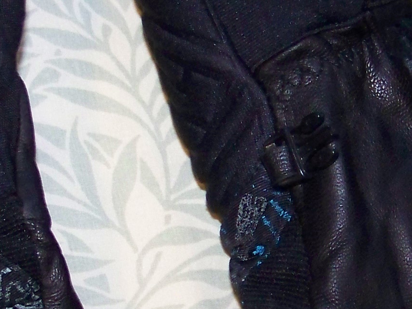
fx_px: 1536
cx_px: 204
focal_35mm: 129
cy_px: 238
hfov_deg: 15.3
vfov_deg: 11.5
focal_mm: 5.85
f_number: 2.8
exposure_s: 1/30
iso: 200
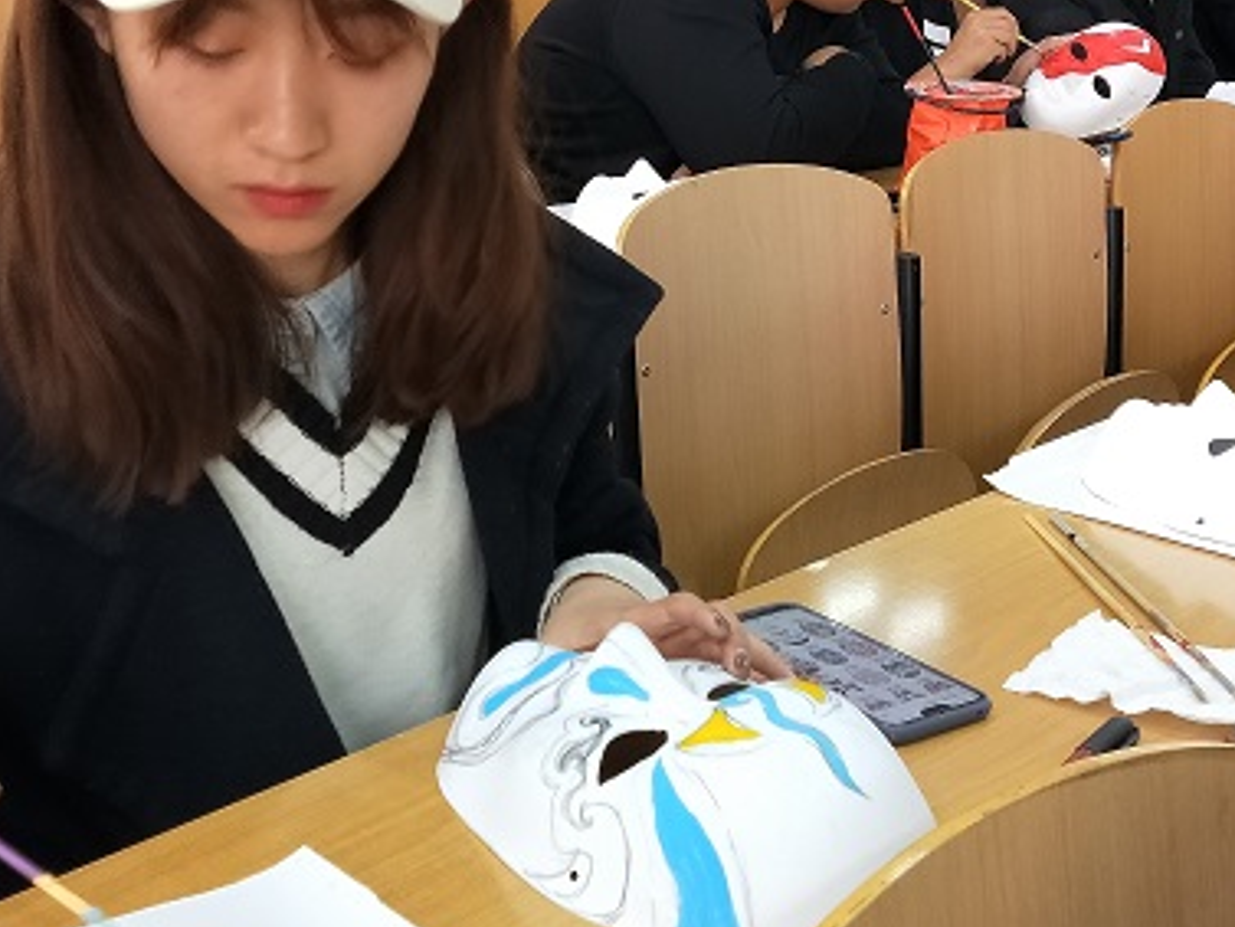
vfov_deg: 36.8
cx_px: 563
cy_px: 514
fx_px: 1392
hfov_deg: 47.8
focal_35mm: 39
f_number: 1.7
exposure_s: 1/50
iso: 217
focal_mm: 3.99
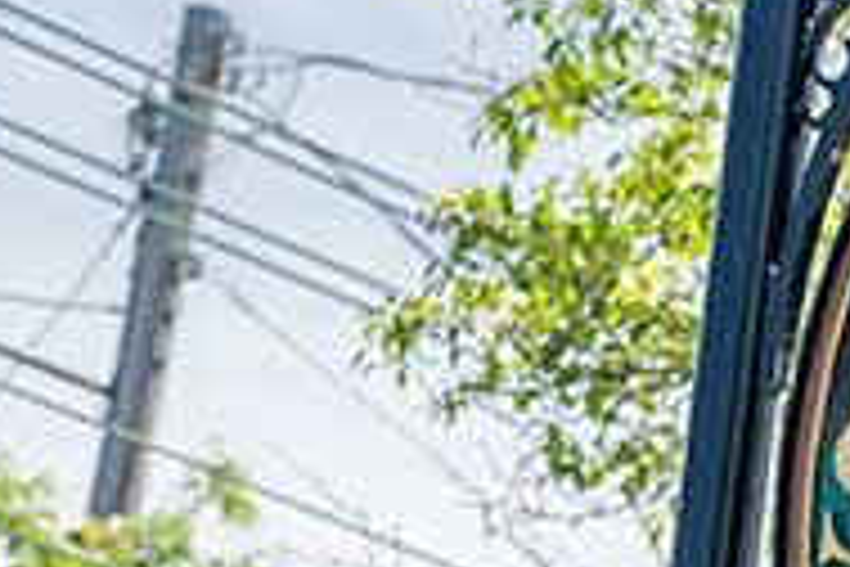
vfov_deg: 6.4
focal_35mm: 215
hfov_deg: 9.4
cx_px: 1169
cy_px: 376
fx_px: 5076
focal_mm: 70
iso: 200
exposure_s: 1/1500
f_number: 4.8
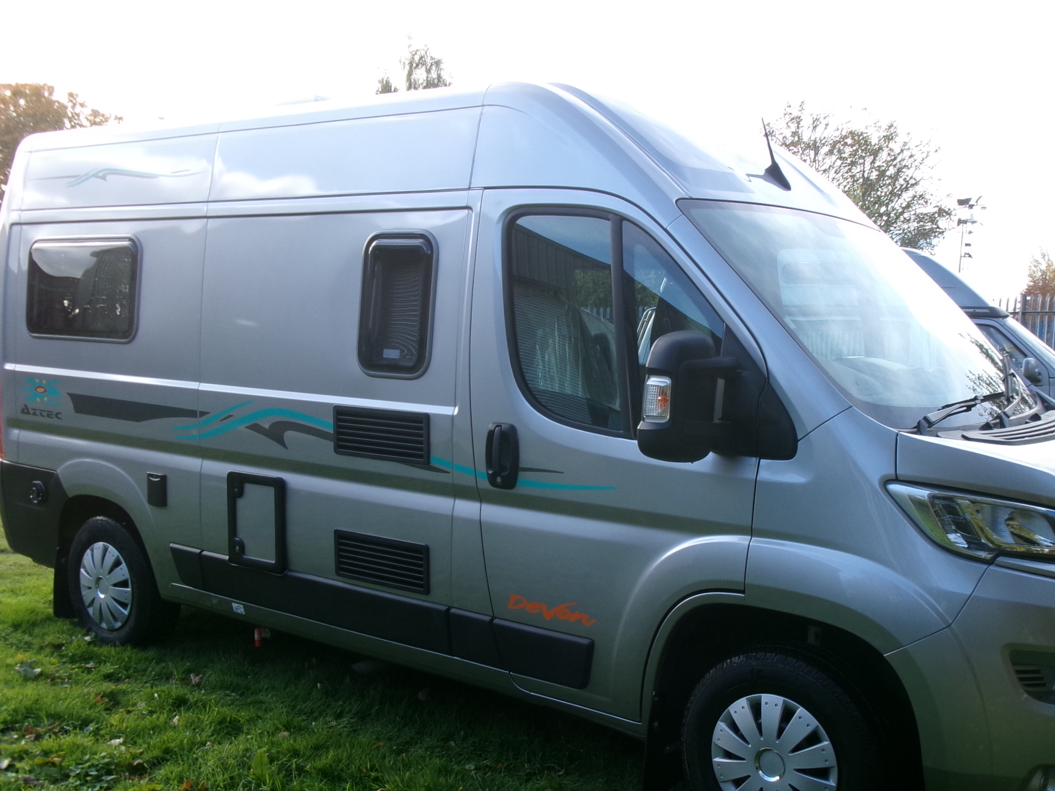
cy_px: 505
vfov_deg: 37.4
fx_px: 1158
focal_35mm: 38
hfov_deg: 48.9
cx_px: 585
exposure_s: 1/140
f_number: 3.9
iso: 100
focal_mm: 5.1
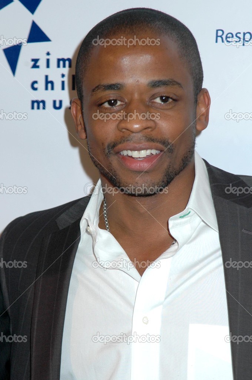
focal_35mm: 158
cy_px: 190
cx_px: 126
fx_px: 1657
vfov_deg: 13.1
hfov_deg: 8.7
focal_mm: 105
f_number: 6.3
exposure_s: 1/200
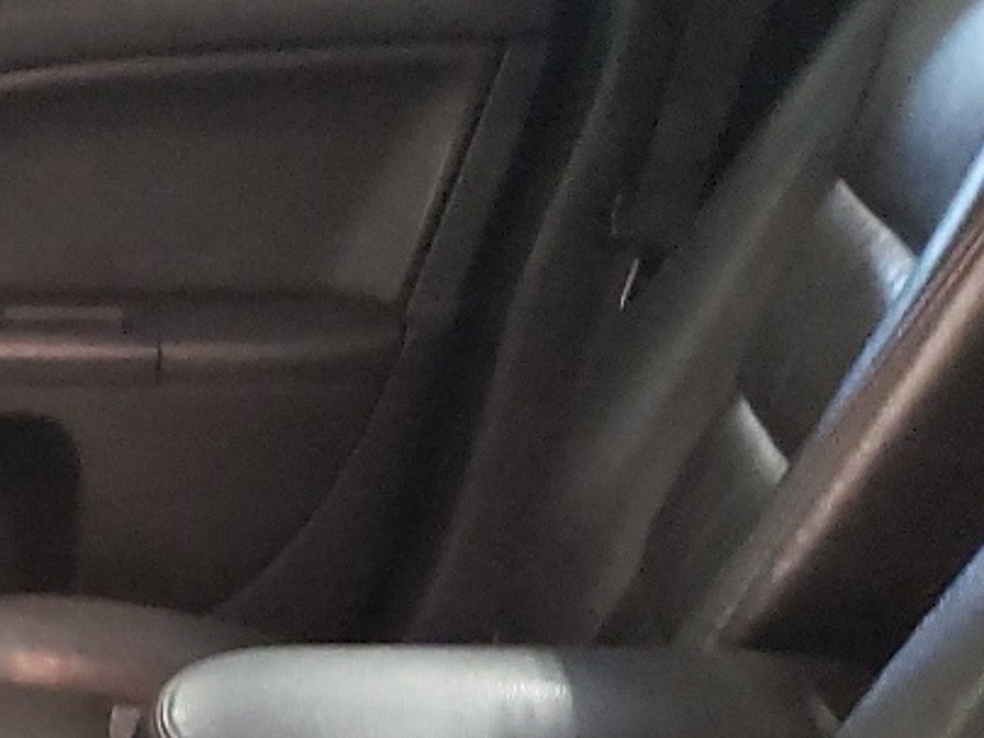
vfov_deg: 13.9
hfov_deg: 18.7
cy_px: 896
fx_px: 2928
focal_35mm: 103
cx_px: 46
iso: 661
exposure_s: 1/24
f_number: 1.5
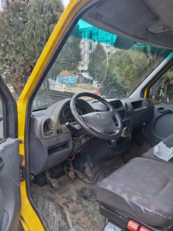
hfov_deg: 51.4
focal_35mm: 27
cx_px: 86
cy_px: 116
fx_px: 180
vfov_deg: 65.3
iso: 655
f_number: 1.8
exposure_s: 1/100
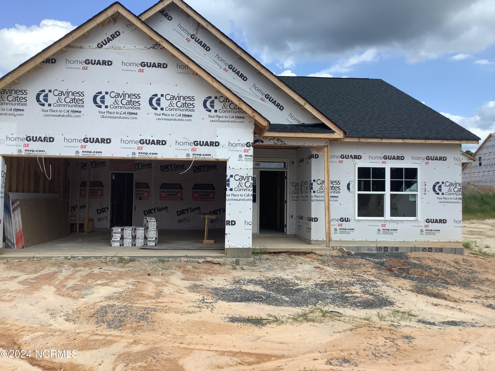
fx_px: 443
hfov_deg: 58.4
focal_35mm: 31
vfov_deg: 45.4
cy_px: 186
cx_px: 248
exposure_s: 1/1131
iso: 25
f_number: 2.4
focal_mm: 3.3
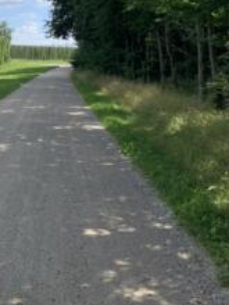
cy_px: 54
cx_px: 18
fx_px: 459
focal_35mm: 52
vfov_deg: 35.4
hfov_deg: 27.0
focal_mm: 4.25
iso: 25
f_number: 1.8
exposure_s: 1/1689
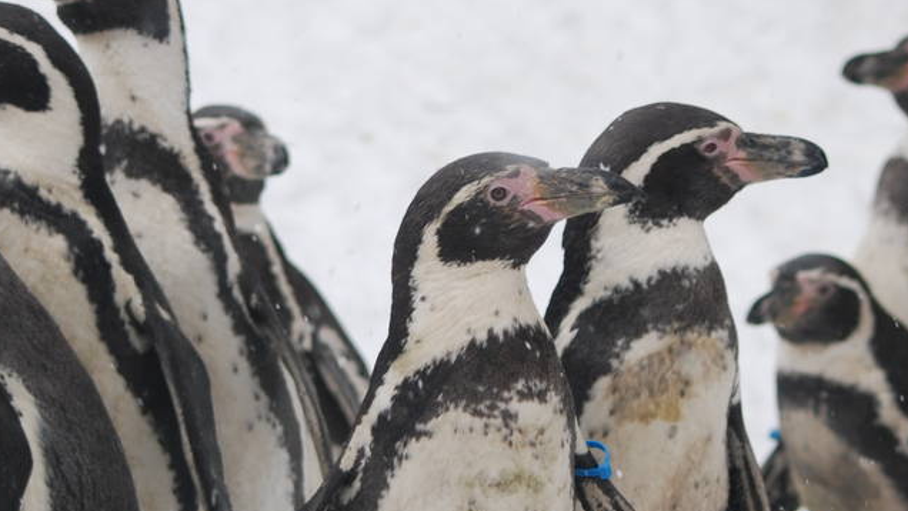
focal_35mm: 277
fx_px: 6670
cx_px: 397
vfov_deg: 4.4
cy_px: 269
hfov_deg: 7.8
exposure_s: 1/400
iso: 200
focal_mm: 70
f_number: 5
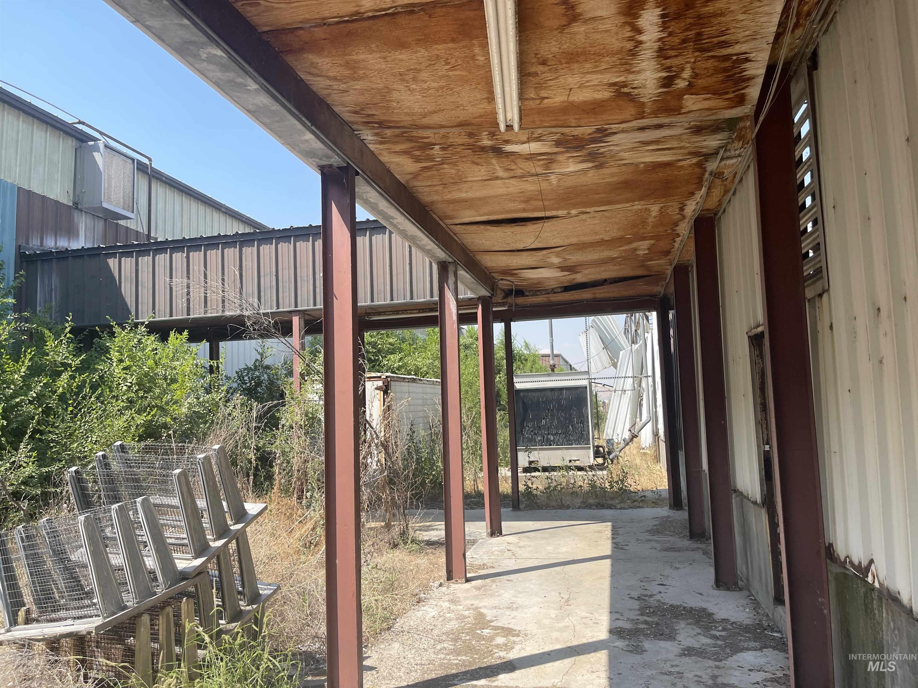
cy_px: 344
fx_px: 690
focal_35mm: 26
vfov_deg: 53.1
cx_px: 459
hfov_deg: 67.3
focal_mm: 5.1
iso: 32
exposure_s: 1/1715
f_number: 1.6
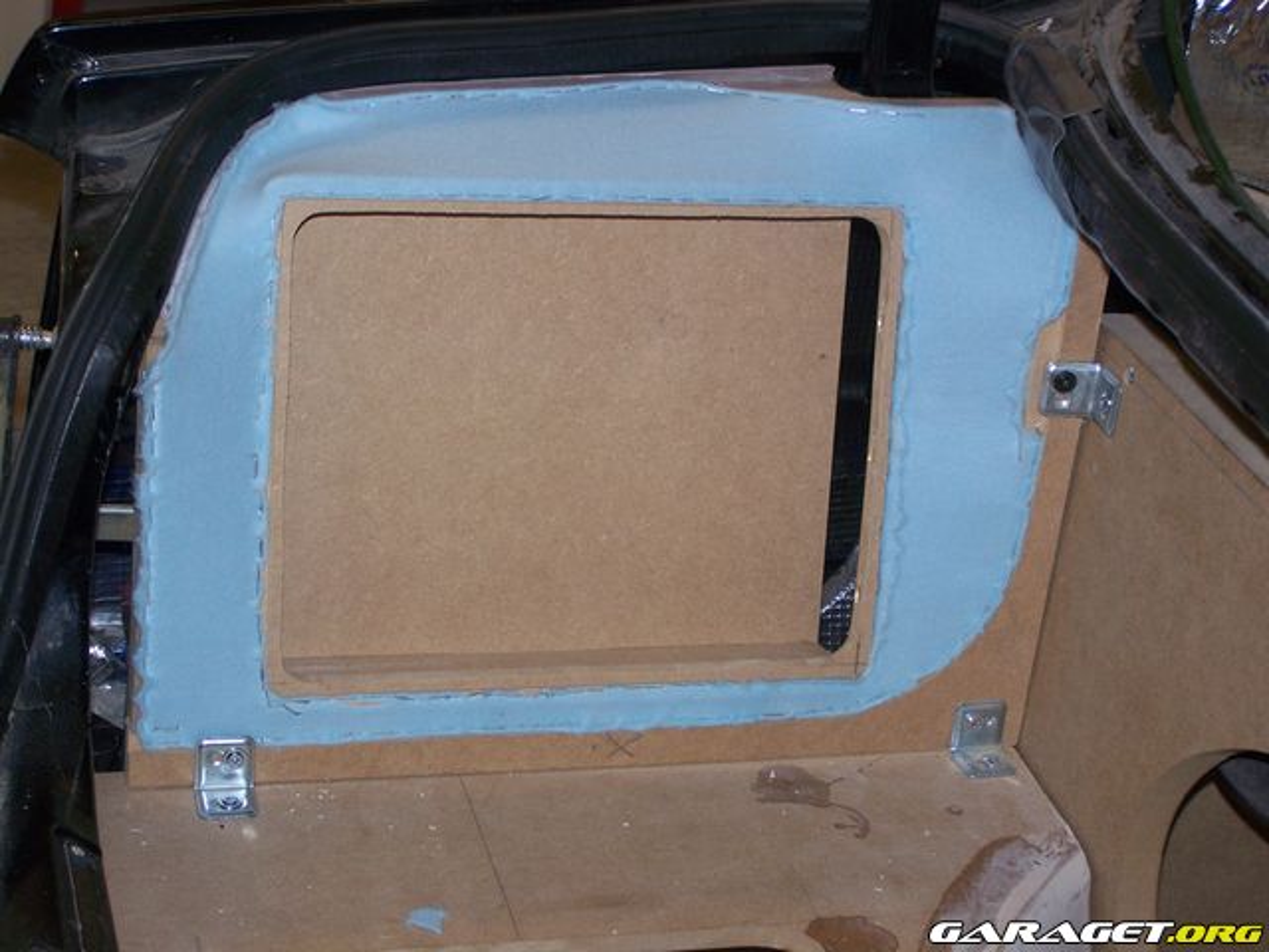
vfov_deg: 19.6
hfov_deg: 26.0
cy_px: 476
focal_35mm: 75
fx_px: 2749
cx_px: 634
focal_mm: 12.4
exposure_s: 1/80
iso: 80
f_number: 3.2
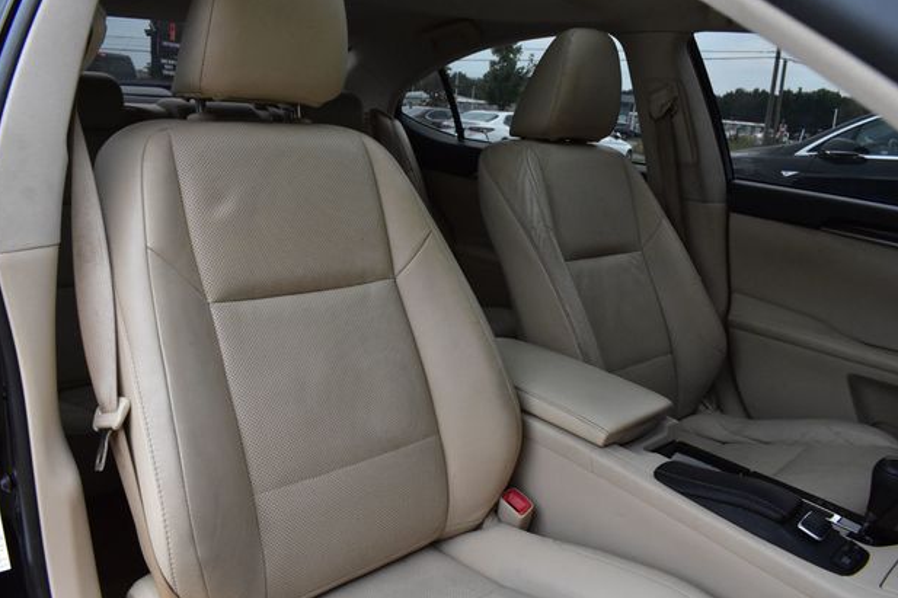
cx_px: 434
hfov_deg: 65.5
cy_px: 306
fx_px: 698
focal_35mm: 28
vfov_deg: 46.4
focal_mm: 18
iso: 2500
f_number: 13
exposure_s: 1/800
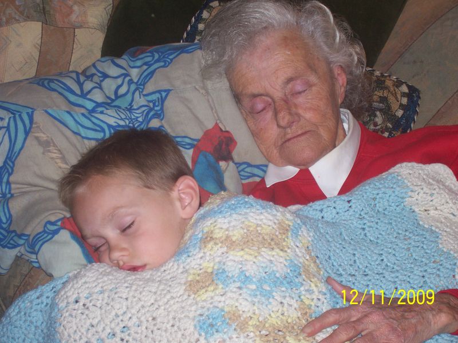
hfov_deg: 23.8
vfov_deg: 18.0
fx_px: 1085
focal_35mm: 82
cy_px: 172
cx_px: 229
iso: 80
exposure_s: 1/83.9
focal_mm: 13.5
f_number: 4
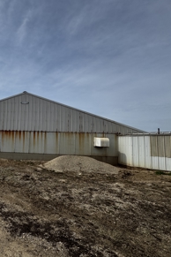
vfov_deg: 84.0
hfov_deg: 54.9
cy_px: 132
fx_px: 142
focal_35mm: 20
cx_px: 21
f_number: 2.2
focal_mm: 2.22
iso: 50
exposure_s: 1/3390
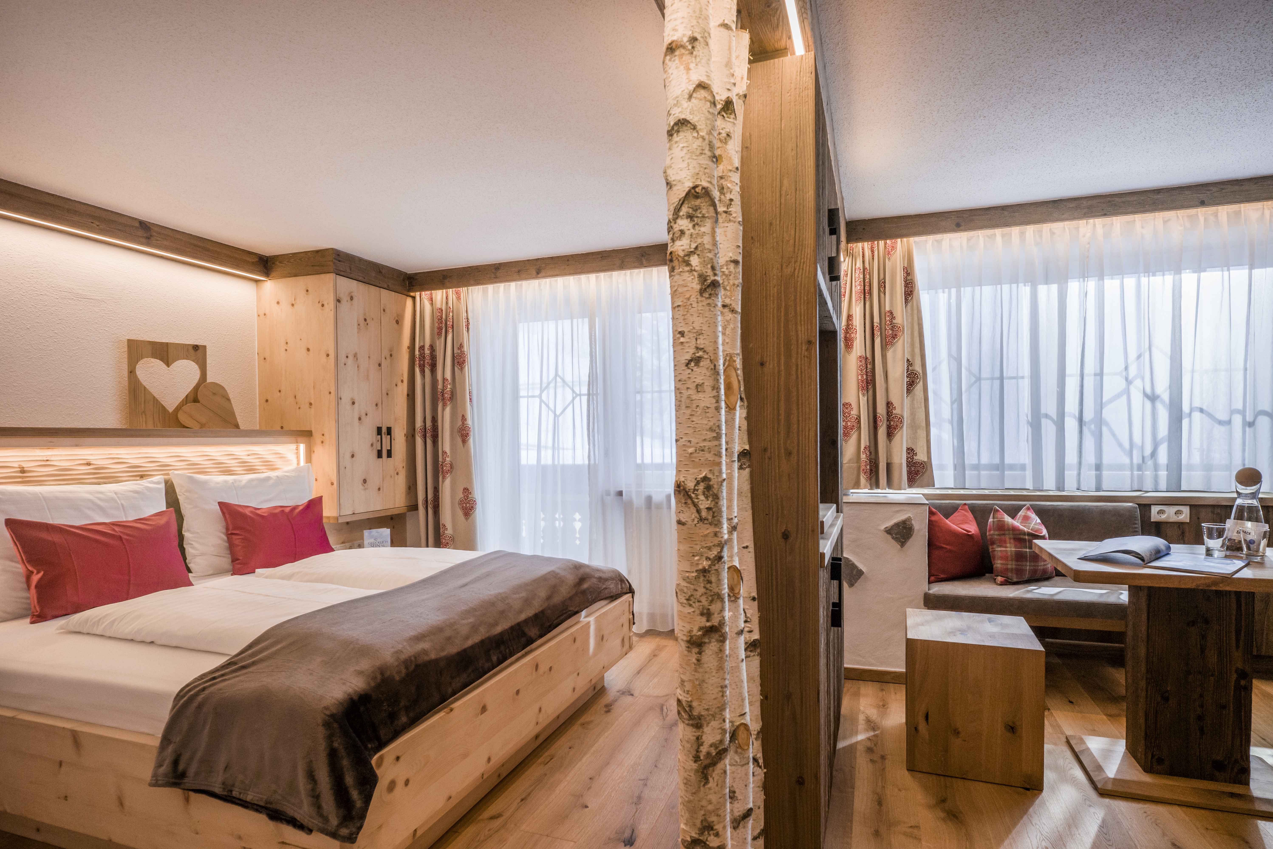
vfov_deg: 67.4
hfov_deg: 90.0
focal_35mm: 18
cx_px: 636
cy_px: 424
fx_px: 636
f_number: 11
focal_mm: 18
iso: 400
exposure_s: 1/50
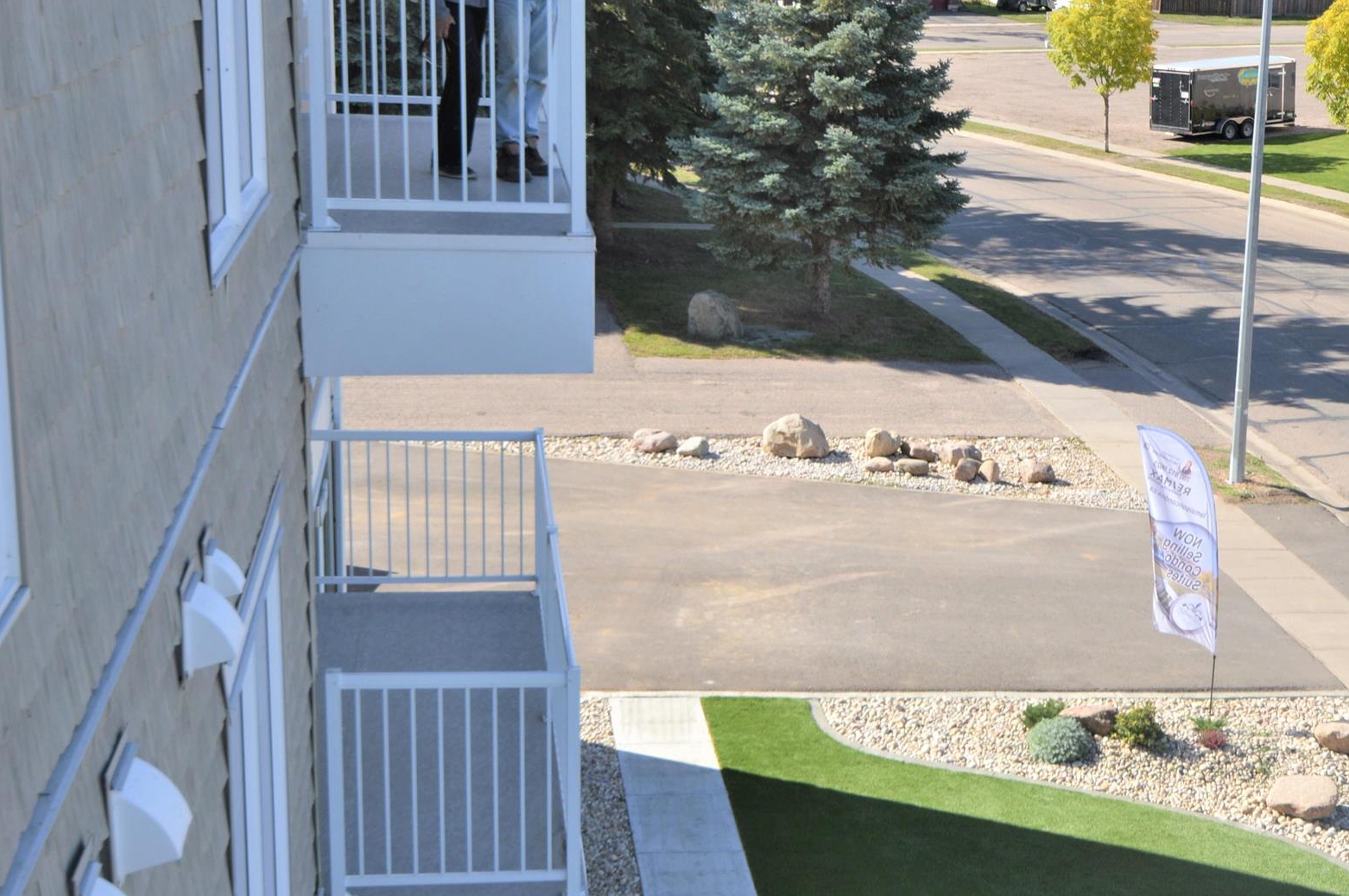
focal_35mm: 59
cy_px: 386
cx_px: 887
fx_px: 2209
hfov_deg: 33.7
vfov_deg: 22.9
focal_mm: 20
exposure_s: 1/200
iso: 100
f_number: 7.1
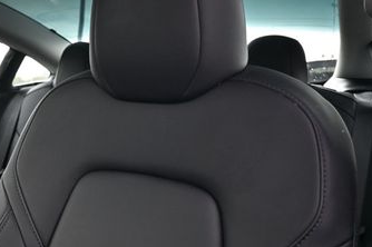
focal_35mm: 46
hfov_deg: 39.6
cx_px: 37
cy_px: 139
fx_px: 475
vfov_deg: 29.2
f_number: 3.5
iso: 400
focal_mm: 16
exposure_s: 1/250
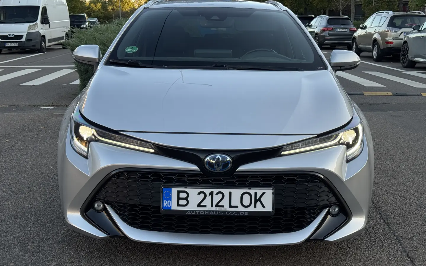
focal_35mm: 51
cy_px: 122
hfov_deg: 39.6
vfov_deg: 25.3
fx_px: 592
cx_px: 213
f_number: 1.78
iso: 64
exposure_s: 1/488
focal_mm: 6.76
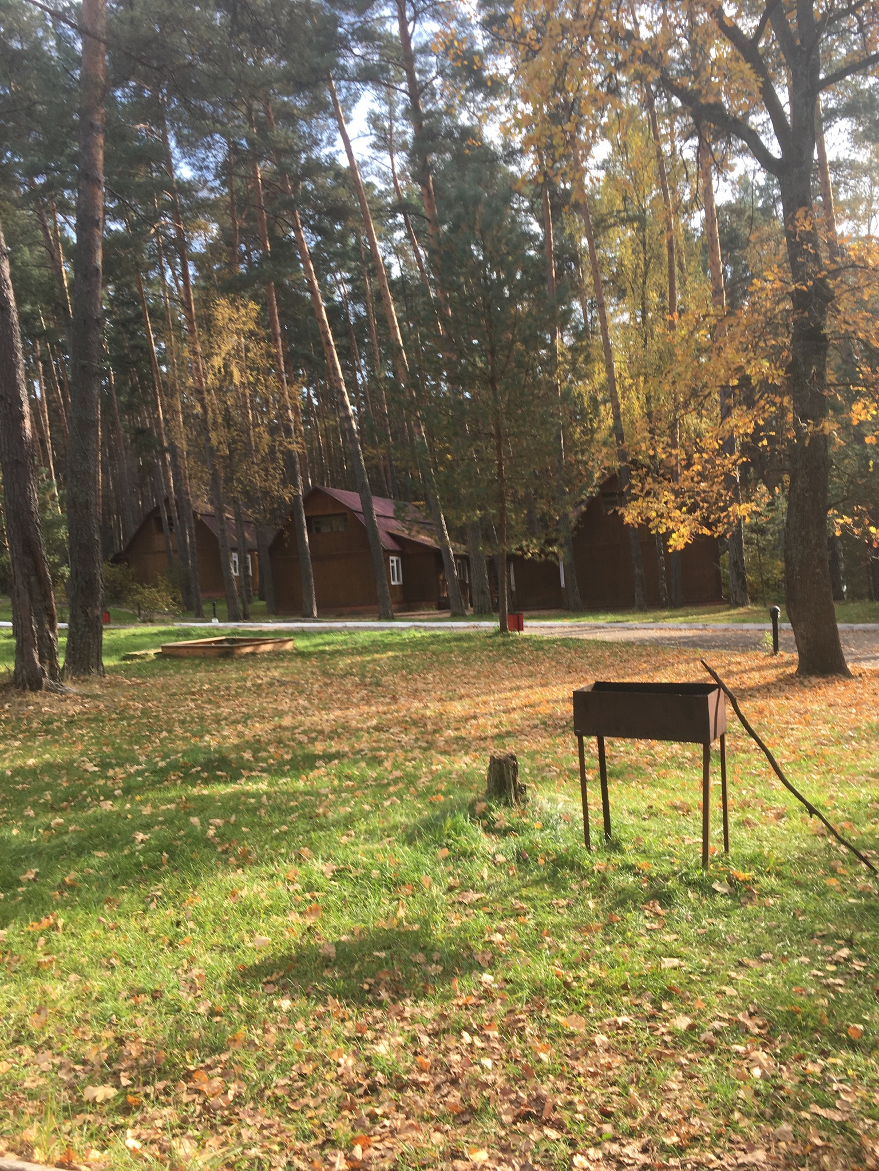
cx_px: 440
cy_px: 586
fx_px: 982
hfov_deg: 48.2
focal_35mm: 29
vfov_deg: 61.7
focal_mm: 4.15
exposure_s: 1/299
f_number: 2.2
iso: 25
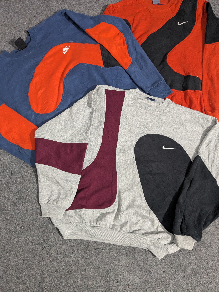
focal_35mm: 27
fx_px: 228
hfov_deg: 51.4
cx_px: 110
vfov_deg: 65.3
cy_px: 146
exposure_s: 1/25
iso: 377
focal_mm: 4.38
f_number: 1.73
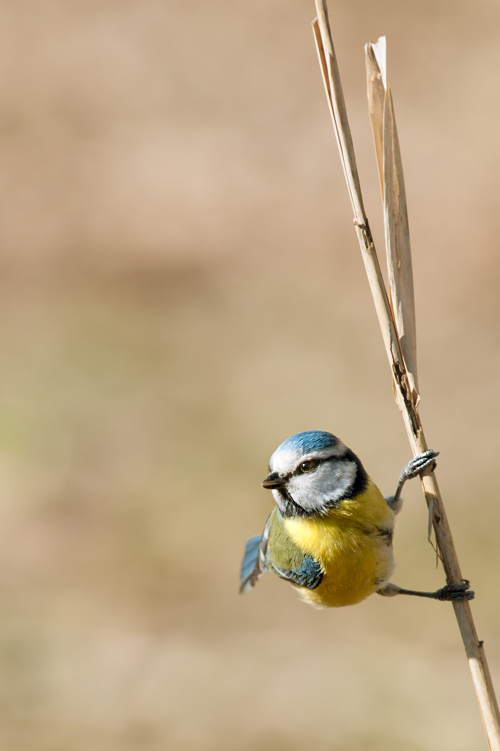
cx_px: 250
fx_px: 8343
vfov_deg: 5.2
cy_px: 376
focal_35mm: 400
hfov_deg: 3.4
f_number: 7.1
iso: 640
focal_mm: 400
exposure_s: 1/1600
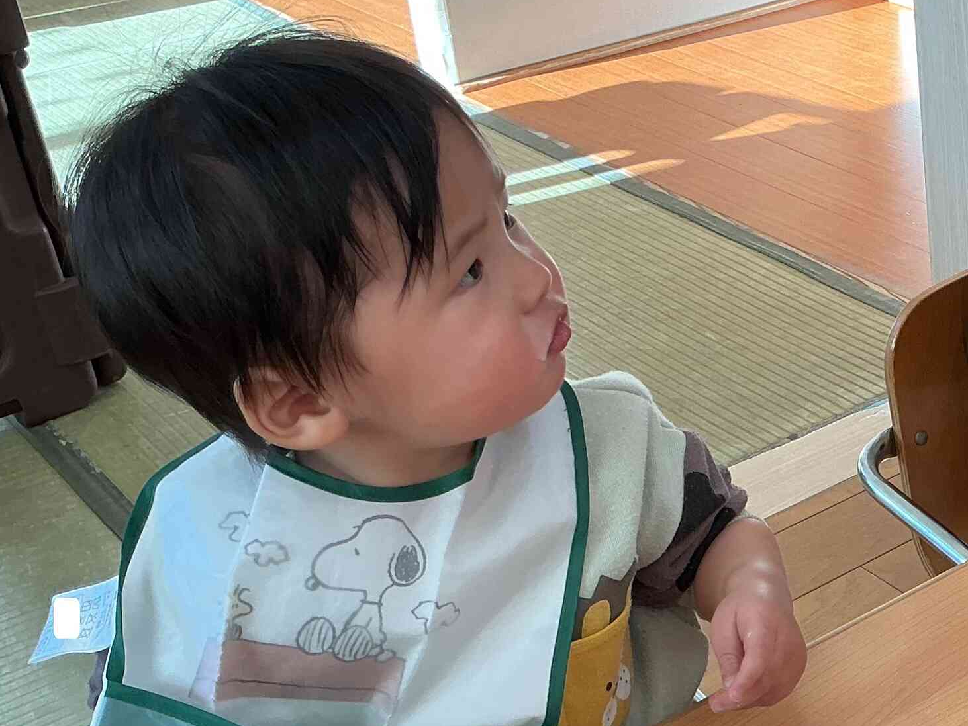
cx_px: 1041
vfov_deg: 22.9
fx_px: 1790
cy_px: 455
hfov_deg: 27.8
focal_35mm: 64
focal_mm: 3
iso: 32
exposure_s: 1/120
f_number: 1.8
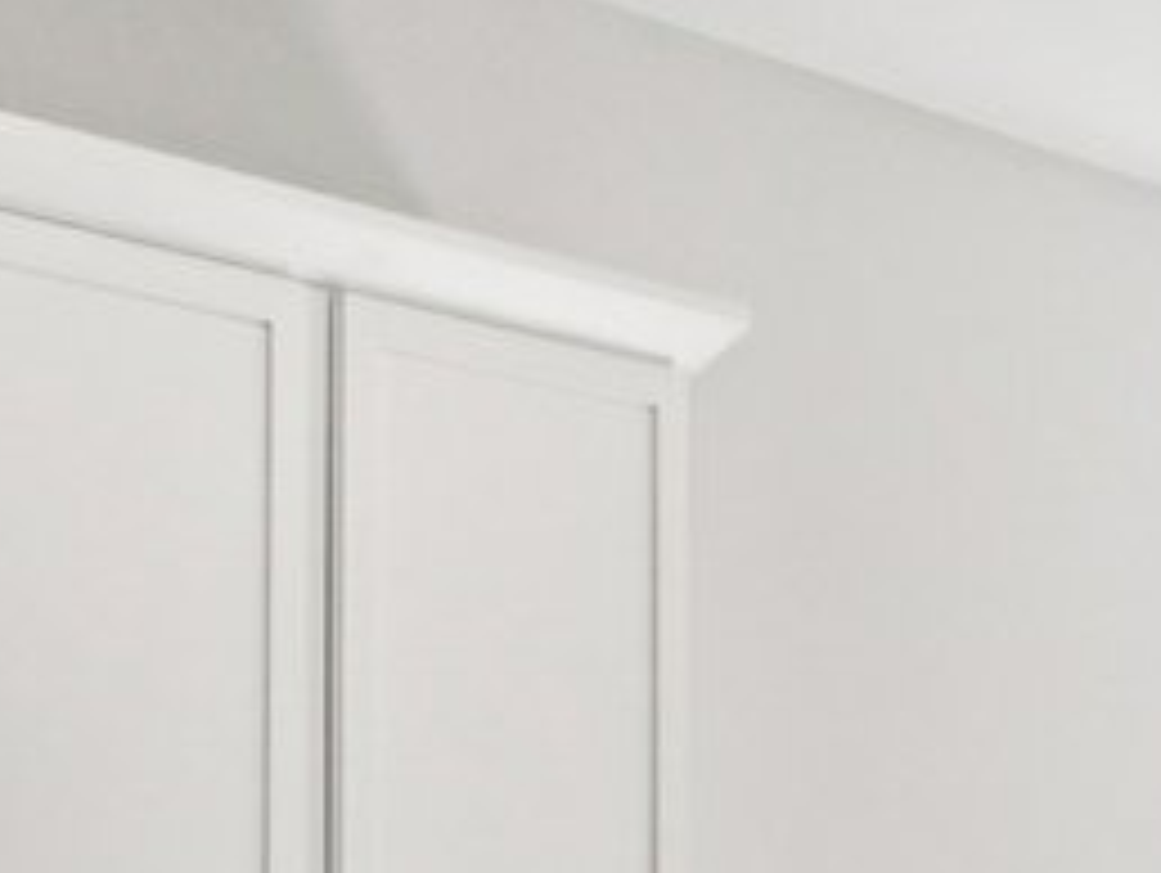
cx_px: 1296
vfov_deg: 11.8
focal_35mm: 122
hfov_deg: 15.7
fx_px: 4096
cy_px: 1190
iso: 400
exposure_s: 1/50
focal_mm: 16
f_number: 8
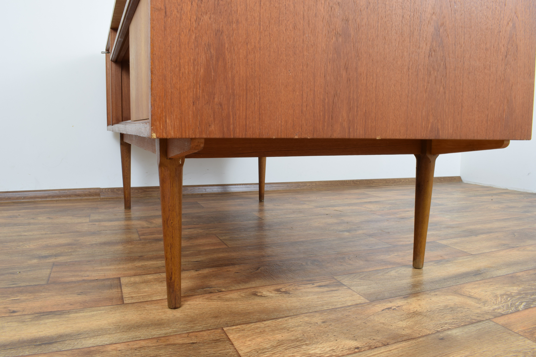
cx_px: 268
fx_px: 402
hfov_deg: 67.4
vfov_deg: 47.9
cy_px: 178
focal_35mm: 27
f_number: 22
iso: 100
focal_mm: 18
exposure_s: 5
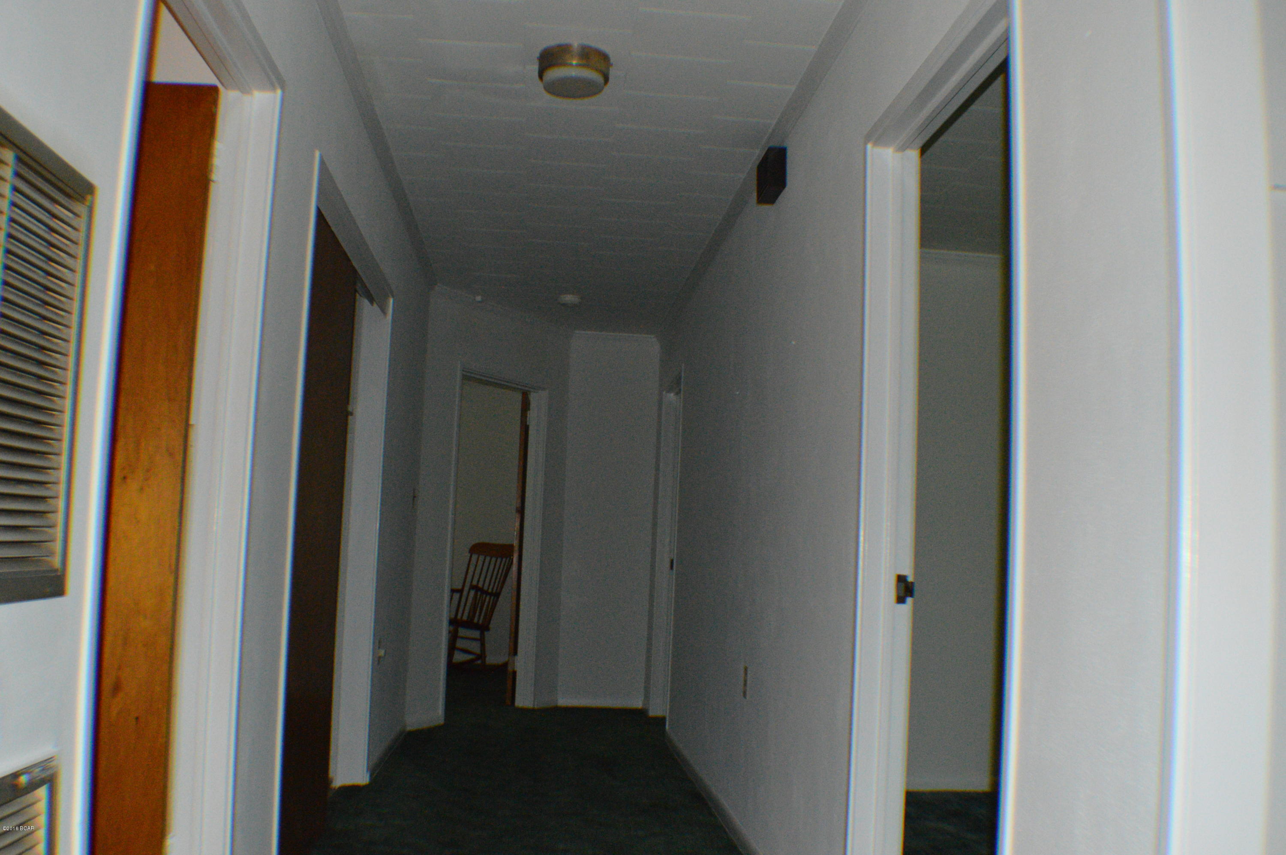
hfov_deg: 46.4
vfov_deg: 31.8
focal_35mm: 42
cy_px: 428
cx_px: 643
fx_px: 1499
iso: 3200
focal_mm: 28
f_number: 4.5
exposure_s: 1/60
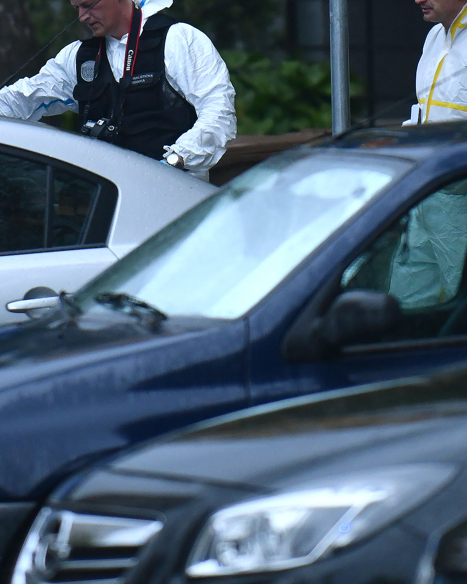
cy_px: 69
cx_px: 54
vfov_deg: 3.4
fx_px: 9885
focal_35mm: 572
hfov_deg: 2.7
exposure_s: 1/500
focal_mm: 200
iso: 800
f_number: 2.8
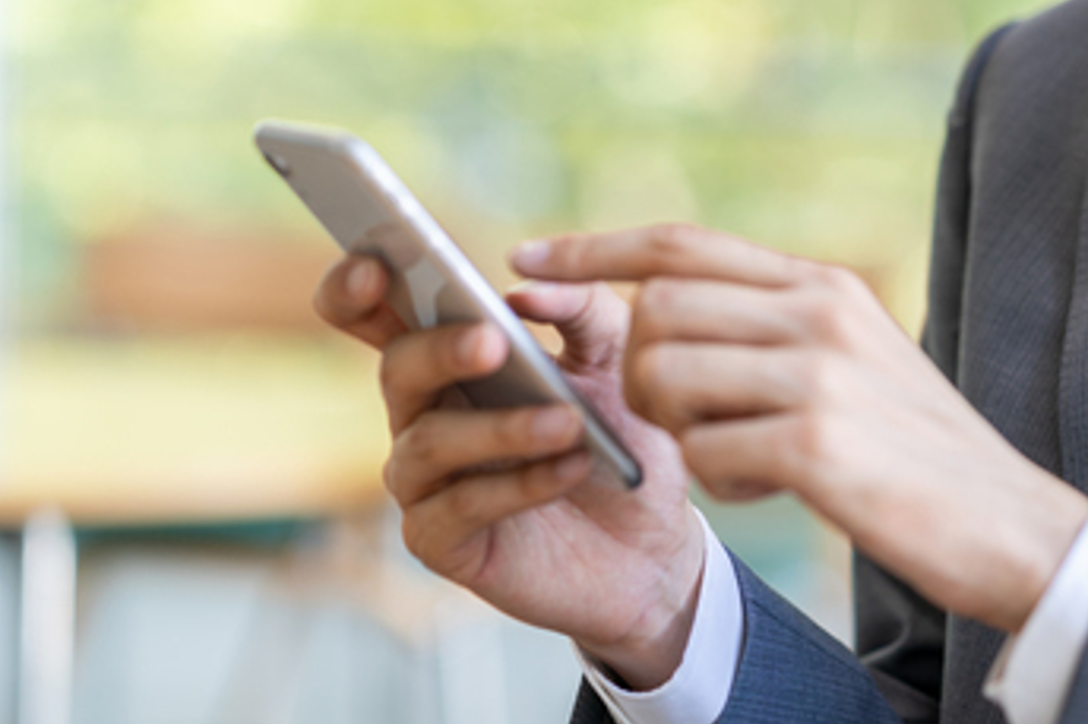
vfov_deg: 8.7
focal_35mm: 158
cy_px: 234
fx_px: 4773
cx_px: 968
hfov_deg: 12.9
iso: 200
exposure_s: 1/200
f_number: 1.8
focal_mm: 85
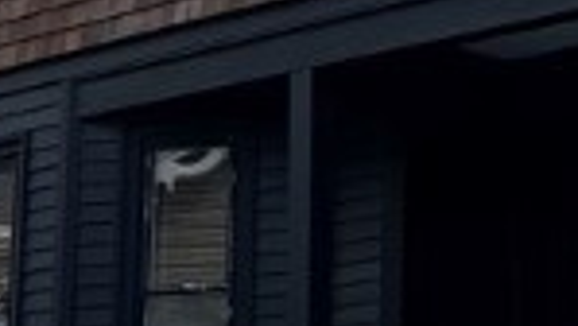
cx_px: 749
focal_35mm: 146
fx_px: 2239
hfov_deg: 14.1
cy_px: 74
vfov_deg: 8.3
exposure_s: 1/3704
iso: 50
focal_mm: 5.7
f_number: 1.5
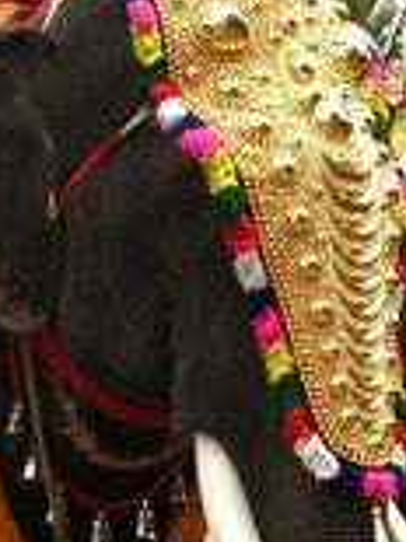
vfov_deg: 15.8
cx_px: 836
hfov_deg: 10.8
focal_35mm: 124
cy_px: 437
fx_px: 1942
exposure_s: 1/1279
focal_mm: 6
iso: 400
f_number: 3.7
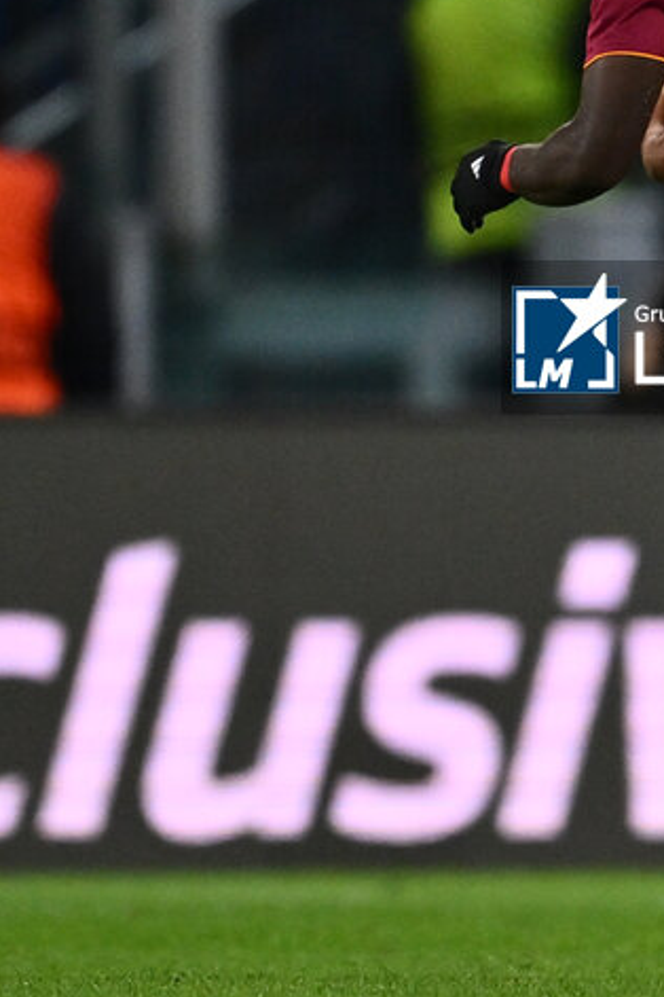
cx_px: 708
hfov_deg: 1.1
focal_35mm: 1218
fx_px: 33695
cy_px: 318
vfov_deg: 1.7
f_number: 4
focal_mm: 560
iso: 2500
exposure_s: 1/2000
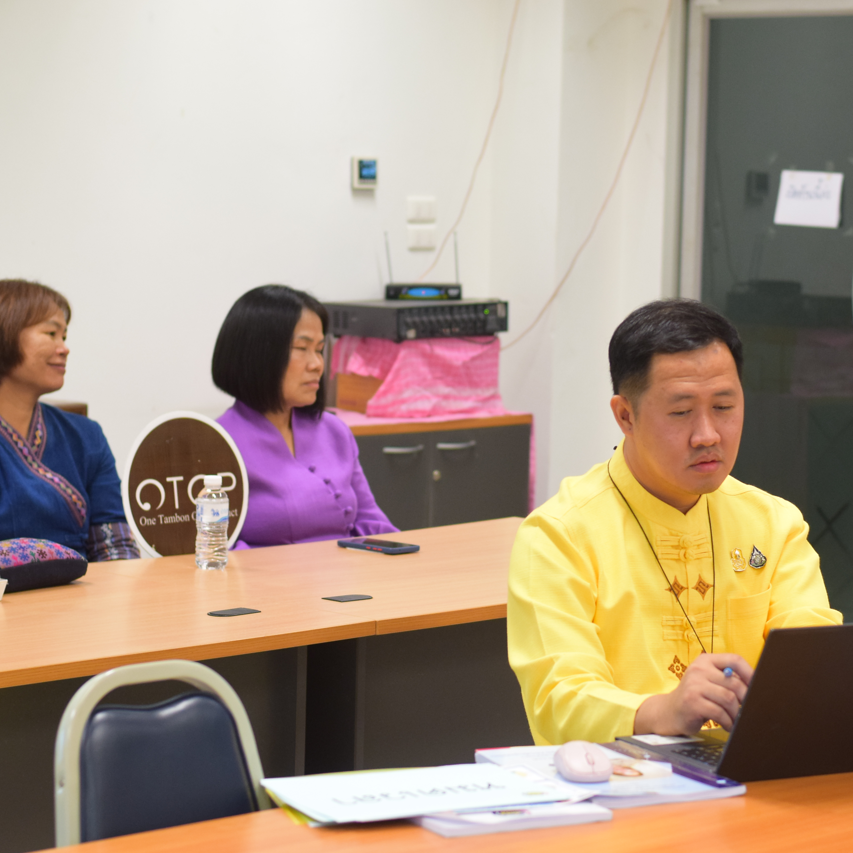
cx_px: 596
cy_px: 426
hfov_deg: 18.0
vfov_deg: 18.1
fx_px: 2676
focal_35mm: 96
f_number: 3.2
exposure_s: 1/200
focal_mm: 50
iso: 1000
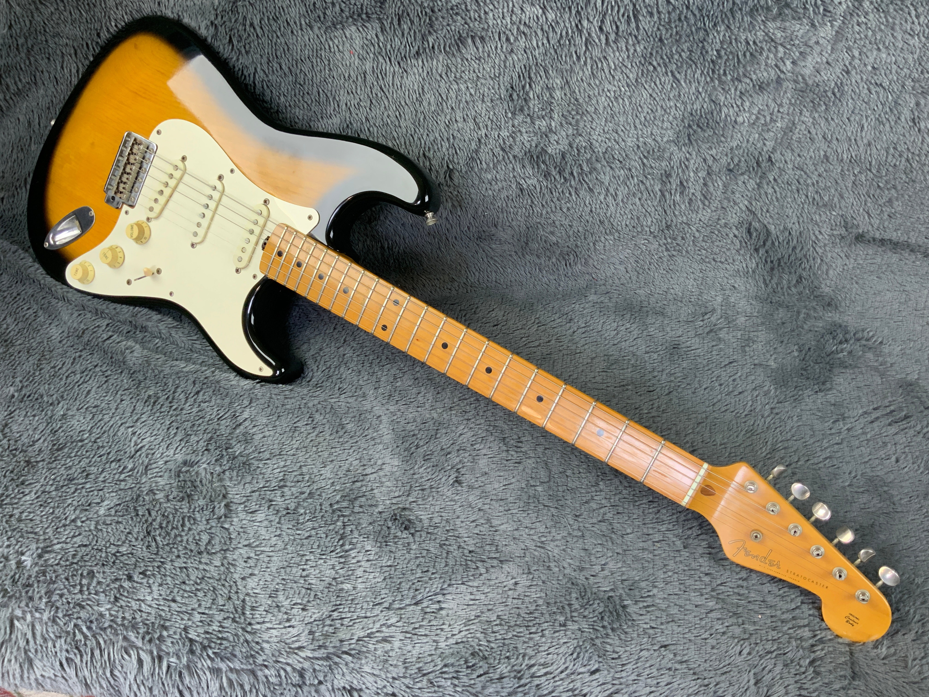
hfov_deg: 61.7
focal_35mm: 29
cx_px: 464
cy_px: 348
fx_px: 778
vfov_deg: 48.2
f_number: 1.8
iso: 64
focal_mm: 3
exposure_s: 1/66
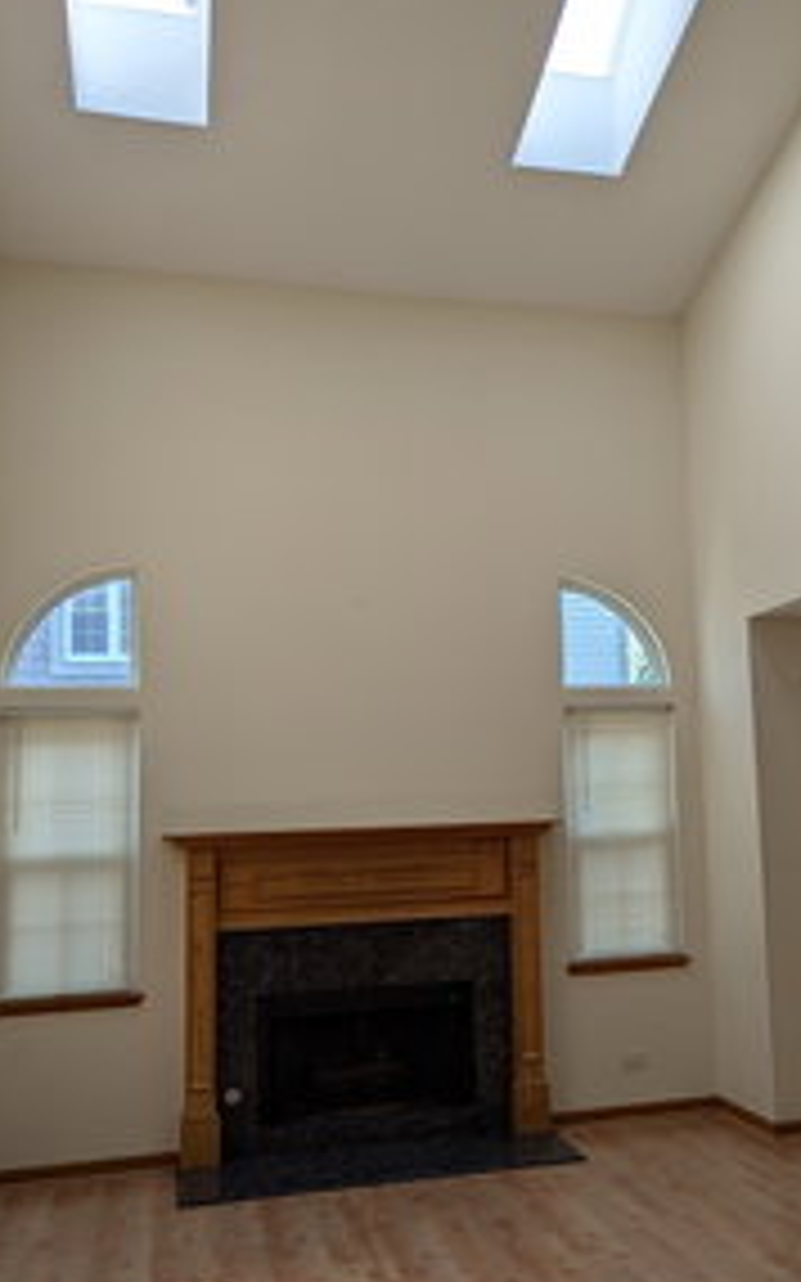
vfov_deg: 51.5
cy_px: 693
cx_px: 578
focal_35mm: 38
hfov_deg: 33.1
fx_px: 1328
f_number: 1.85
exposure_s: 1/418
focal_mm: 6.81
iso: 38
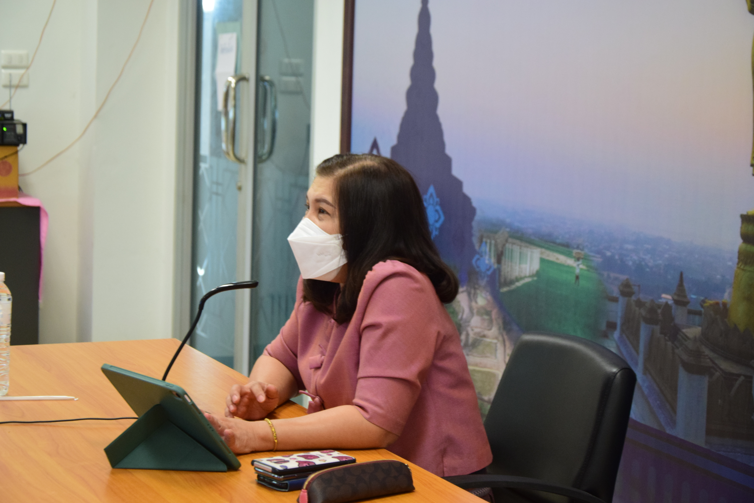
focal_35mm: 78
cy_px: 252
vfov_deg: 17.5
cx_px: 377
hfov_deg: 26.0
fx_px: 1634
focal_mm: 52
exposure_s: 1/80
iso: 1600
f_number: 5
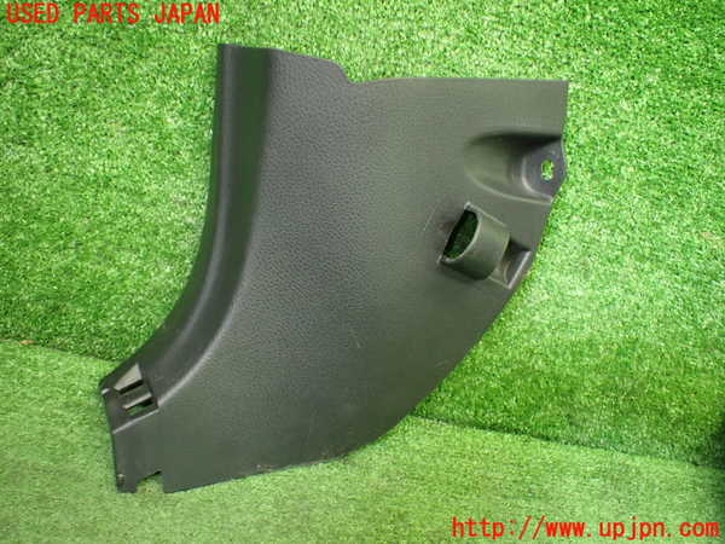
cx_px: 362
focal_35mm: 30
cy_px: 272
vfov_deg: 46.8
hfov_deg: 60.0
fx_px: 628
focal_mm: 5.4
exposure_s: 1/80
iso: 800
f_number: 2.3
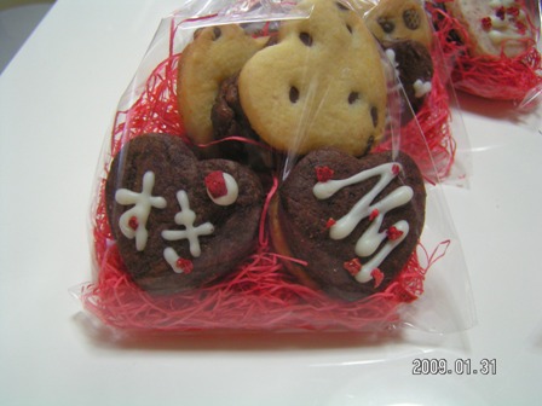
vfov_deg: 37.7
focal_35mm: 38
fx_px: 595
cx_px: 271
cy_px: 203
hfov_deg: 49.0
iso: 160
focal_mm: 5.8
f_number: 2.8
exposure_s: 1/30
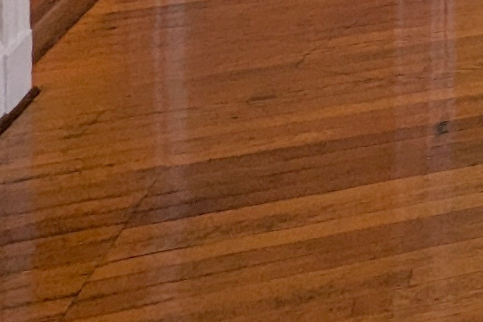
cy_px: -504
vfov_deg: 12.2
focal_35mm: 83
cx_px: 1037
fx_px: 1113
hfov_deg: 16.5
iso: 50
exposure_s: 1/127
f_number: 2.2
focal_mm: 2.35
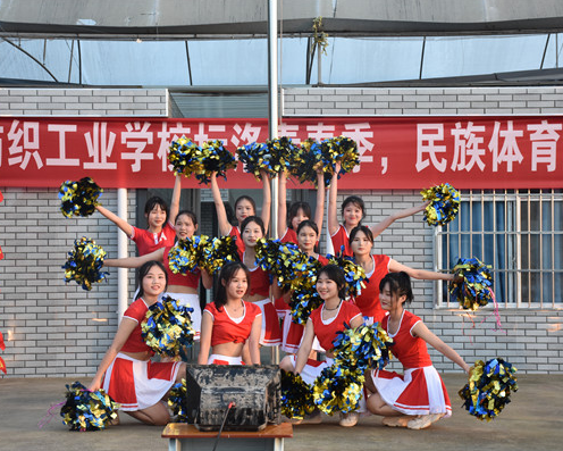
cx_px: 278
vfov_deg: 20.0
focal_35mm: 77
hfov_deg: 24.9
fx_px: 1276
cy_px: 225
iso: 800
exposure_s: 1/200
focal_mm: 45
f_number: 7.1
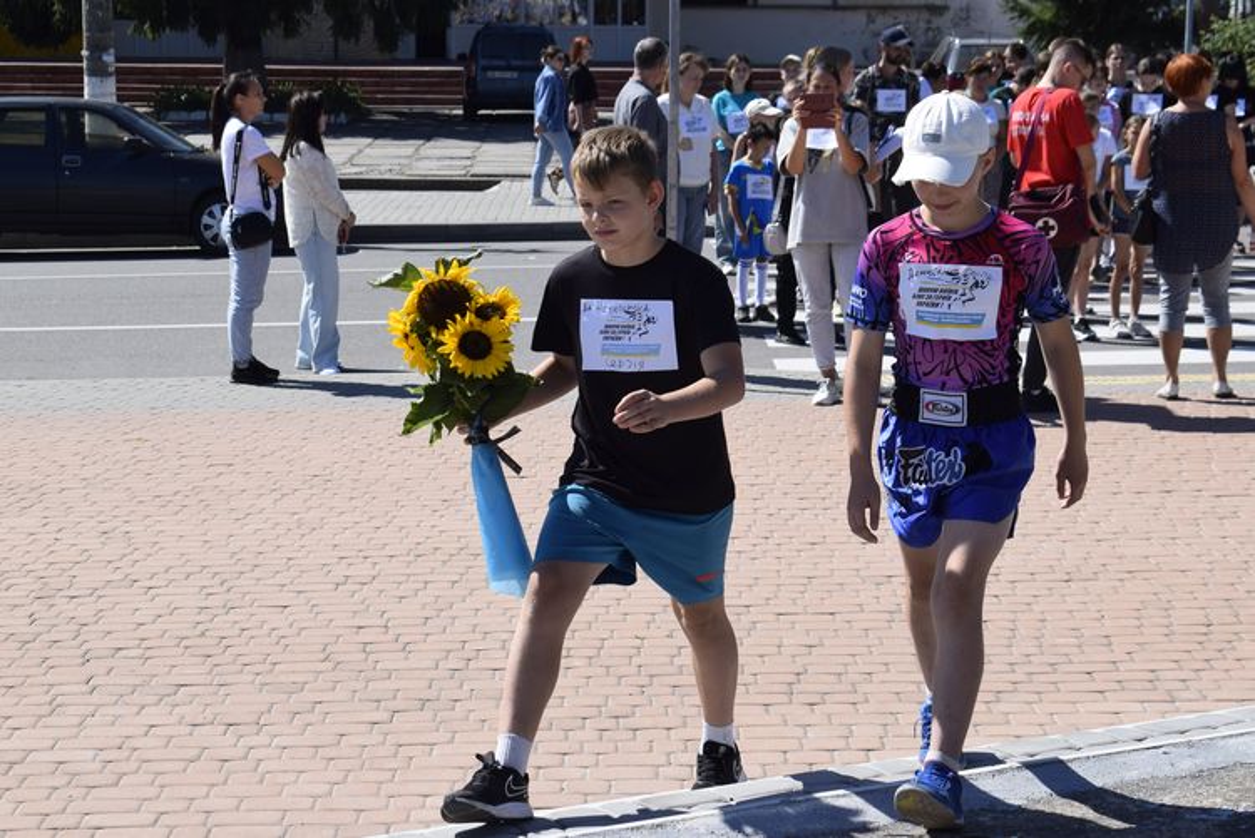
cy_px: 419
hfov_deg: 24.6
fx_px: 2878
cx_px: 628
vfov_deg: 16.6
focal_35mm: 82
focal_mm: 55
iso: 200
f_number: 10
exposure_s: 1/400
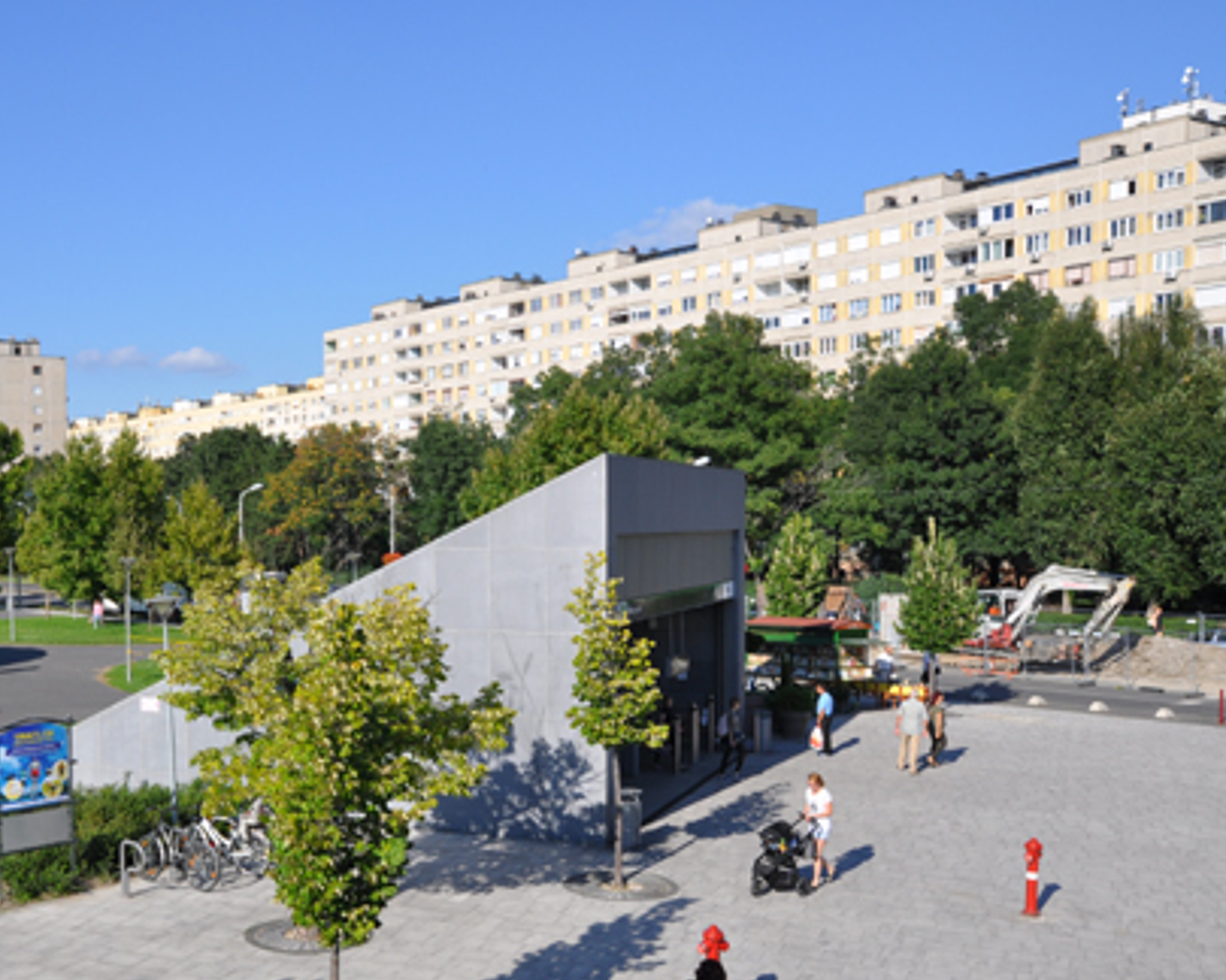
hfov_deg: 44.8
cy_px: 599
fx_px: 1440
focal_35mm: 40
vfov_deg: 37.4
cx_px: 336
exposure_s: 1/400
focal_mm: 19
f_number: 10
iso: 200
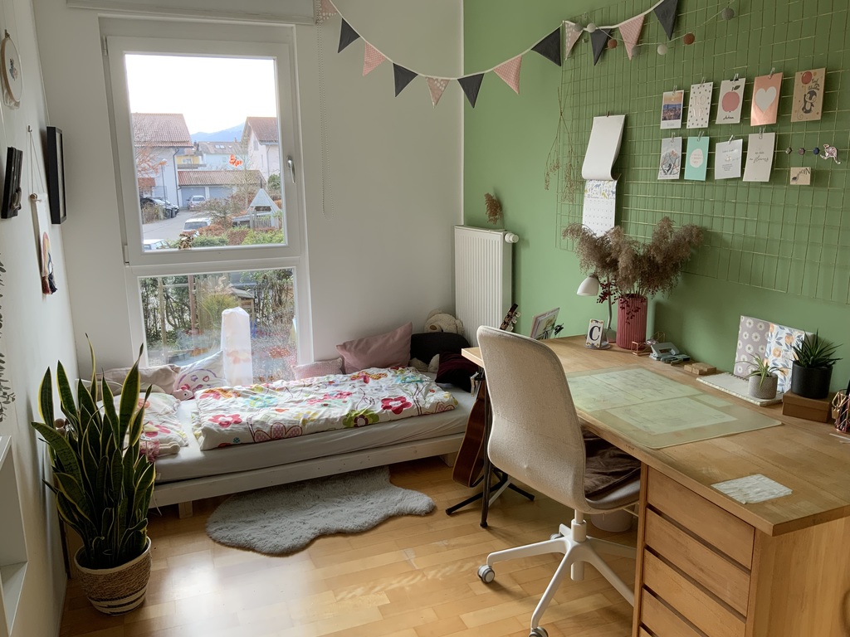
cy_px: 318
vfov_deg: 48.2
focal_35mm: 29
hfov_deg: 61.7
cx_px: 425
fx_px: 712
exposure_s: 1/122
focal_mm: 3
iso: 25
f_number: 1.8
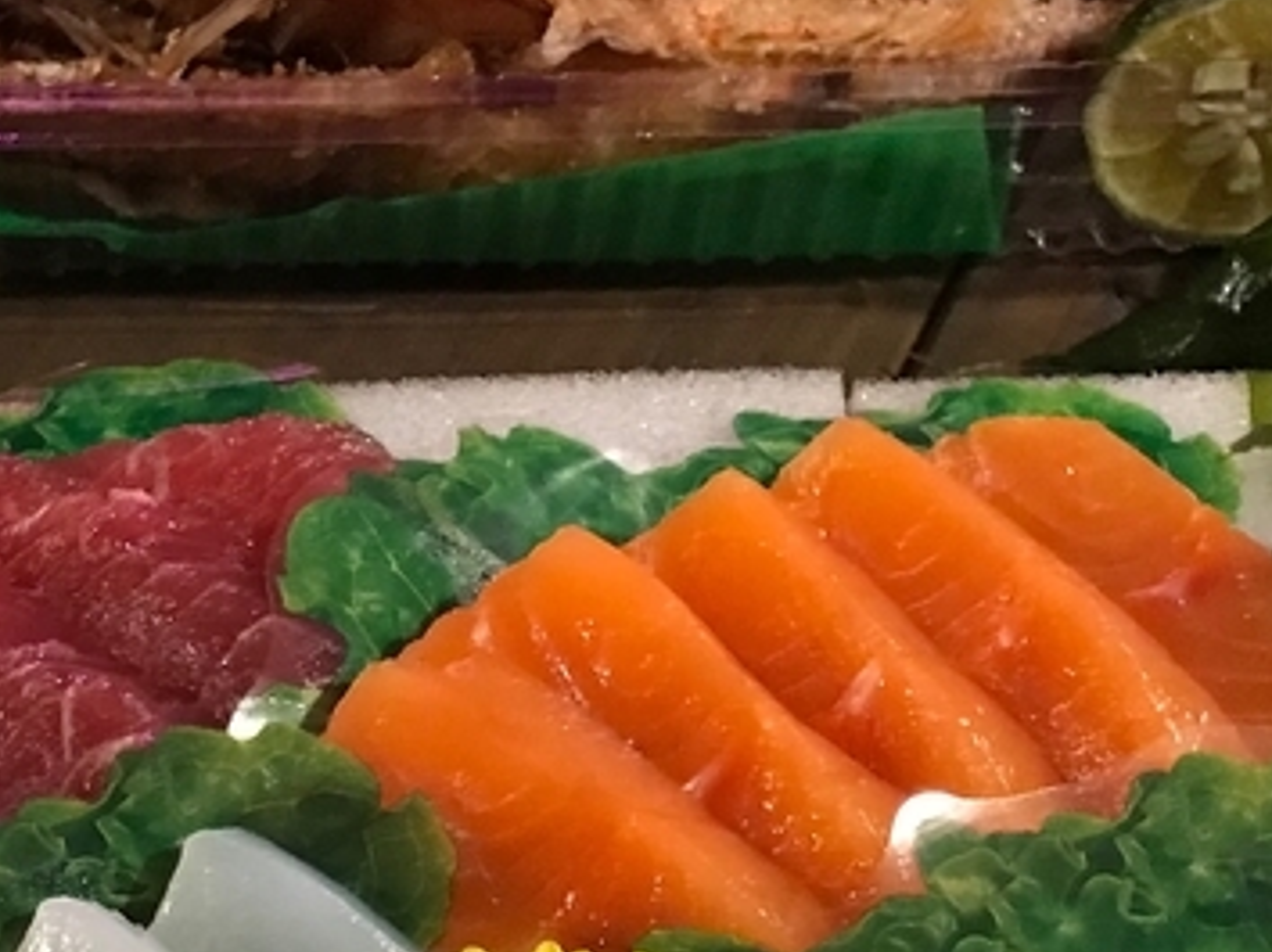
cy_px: 654
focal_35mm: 95
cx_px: 331
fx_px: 3489
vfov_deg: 15.5
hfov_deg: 20.5
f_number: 1.8
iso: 80
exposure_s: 1/6
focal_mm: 3.99
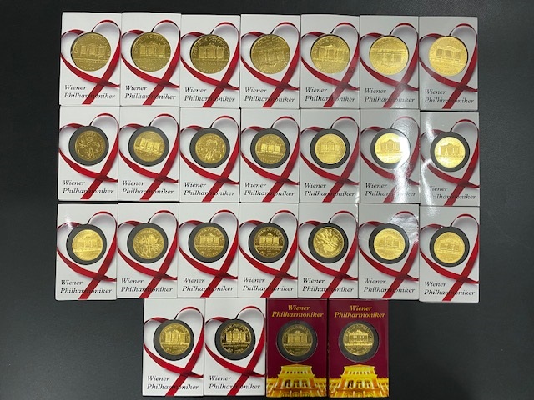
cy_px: 200
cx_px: 267
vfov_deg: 53.1
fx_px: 401
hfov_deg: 67.3
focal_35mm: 26
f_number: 1.8
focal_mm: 4.25
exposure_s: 1/72
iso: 125
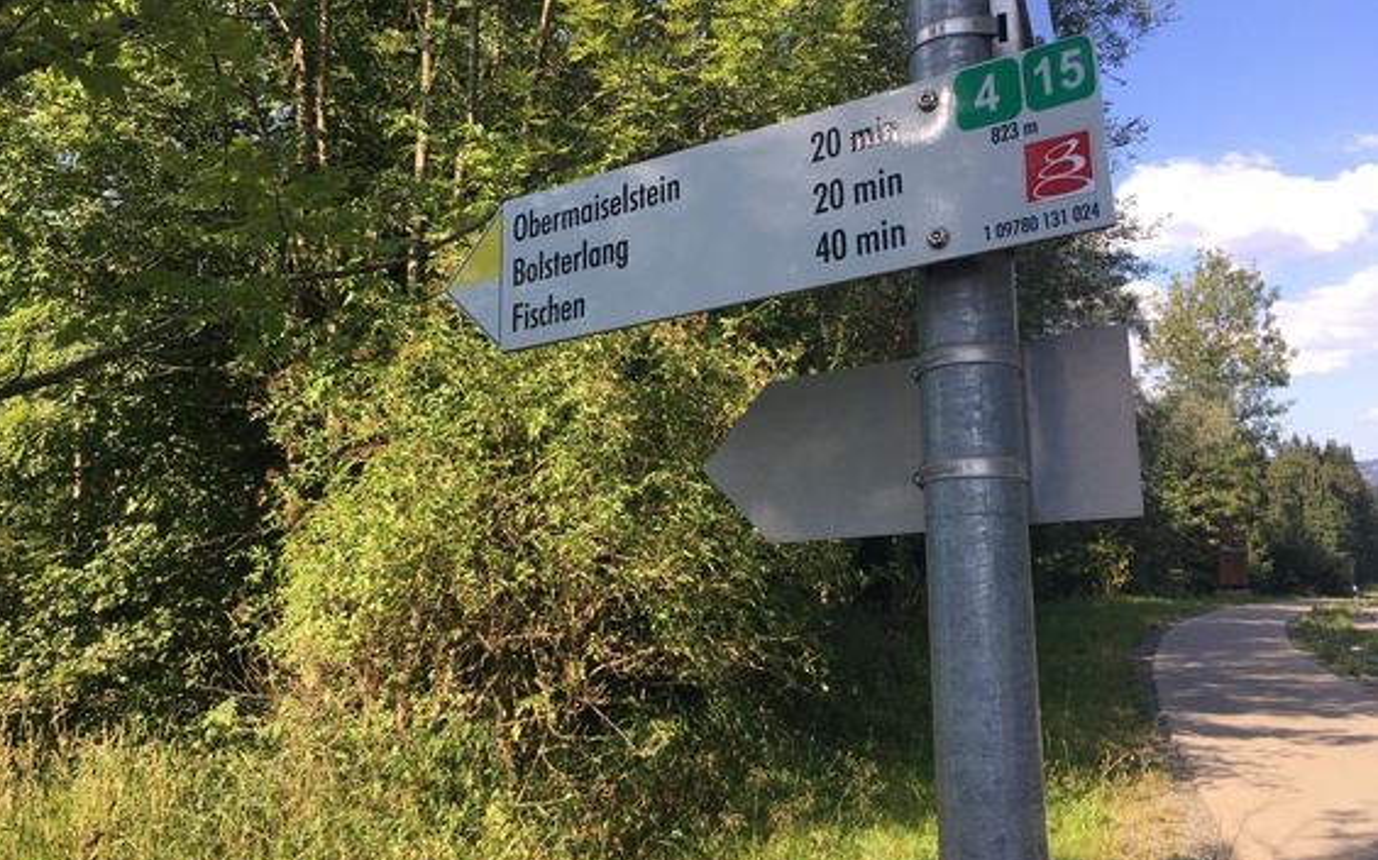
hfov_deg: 59.7
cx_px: 663
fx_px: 1201
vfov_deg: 39.3
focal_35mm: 32
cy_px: 379
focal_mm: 4.15
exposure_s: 1/490
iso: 25
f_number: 2.2
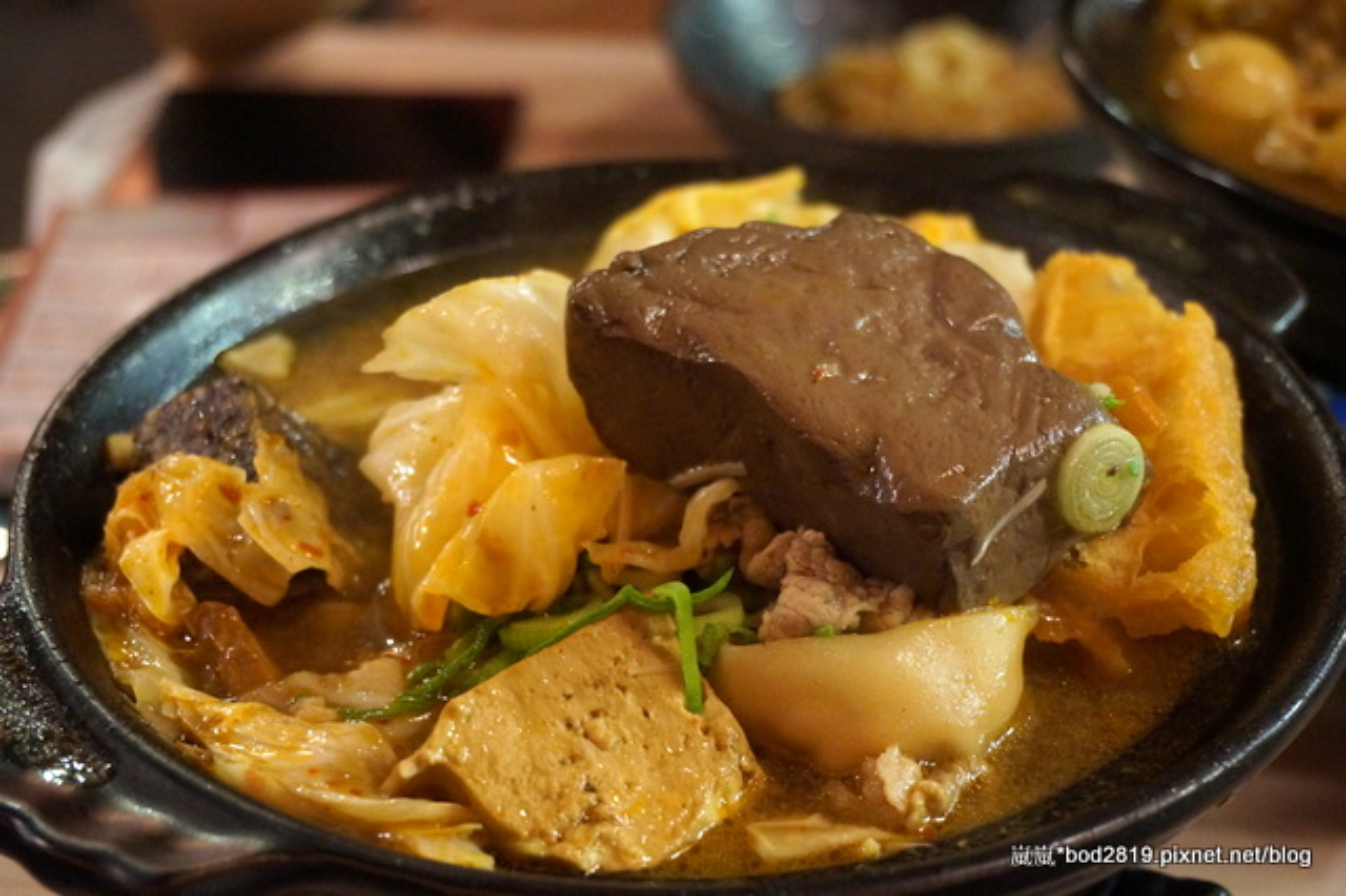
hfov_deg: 32.6
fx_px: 2298
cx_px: 673
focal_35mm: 62
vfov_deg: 22.1
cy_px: 448
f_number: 5.6
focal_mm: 41
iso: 3200
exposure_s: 1/20
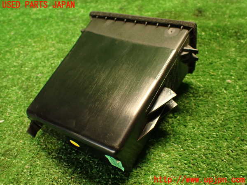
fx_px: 228
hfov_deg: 56.8
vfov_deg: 44.2
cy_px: 92
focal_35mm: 32
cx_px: 124
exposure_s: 1/30
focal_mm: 5.79
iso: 640
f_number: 2.4
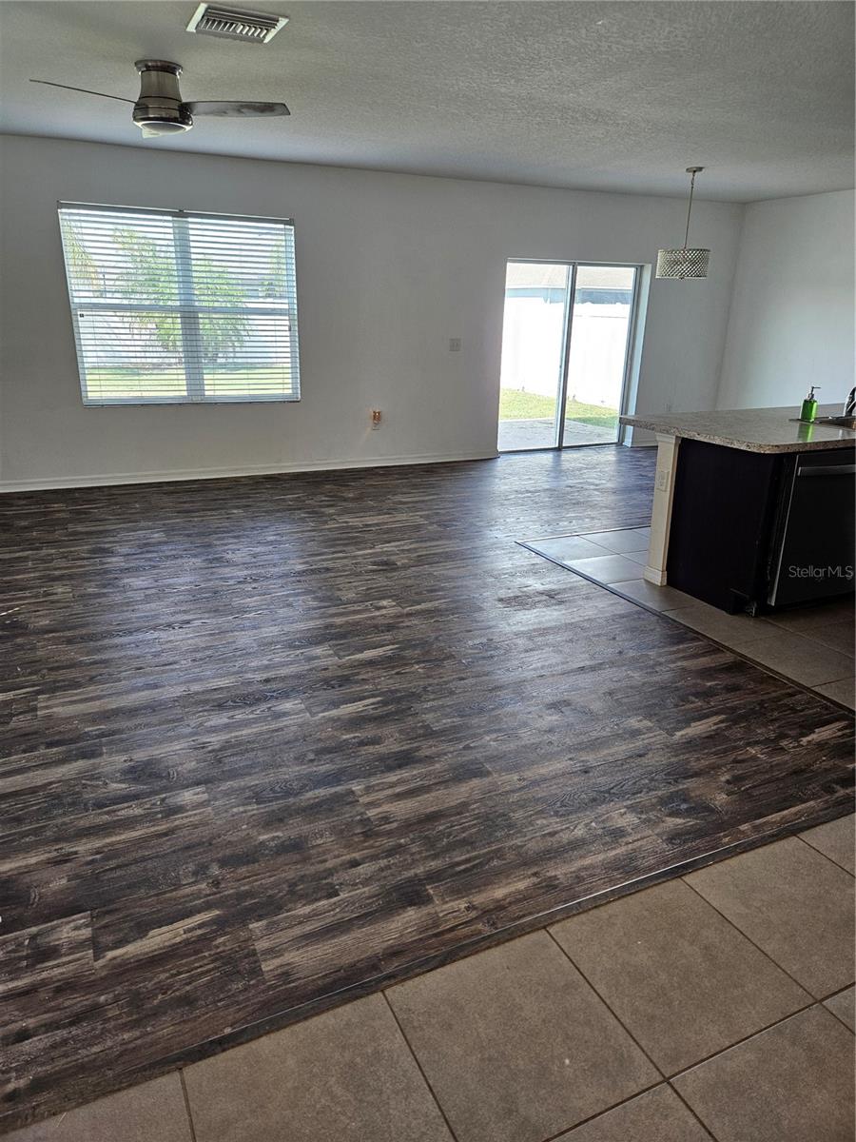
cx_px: 428
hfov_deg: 58.9
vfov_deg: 73.9
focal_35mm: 23
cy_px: 571
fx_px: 758
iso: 100
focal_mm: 5.4
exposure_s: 1/120
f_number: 1.8
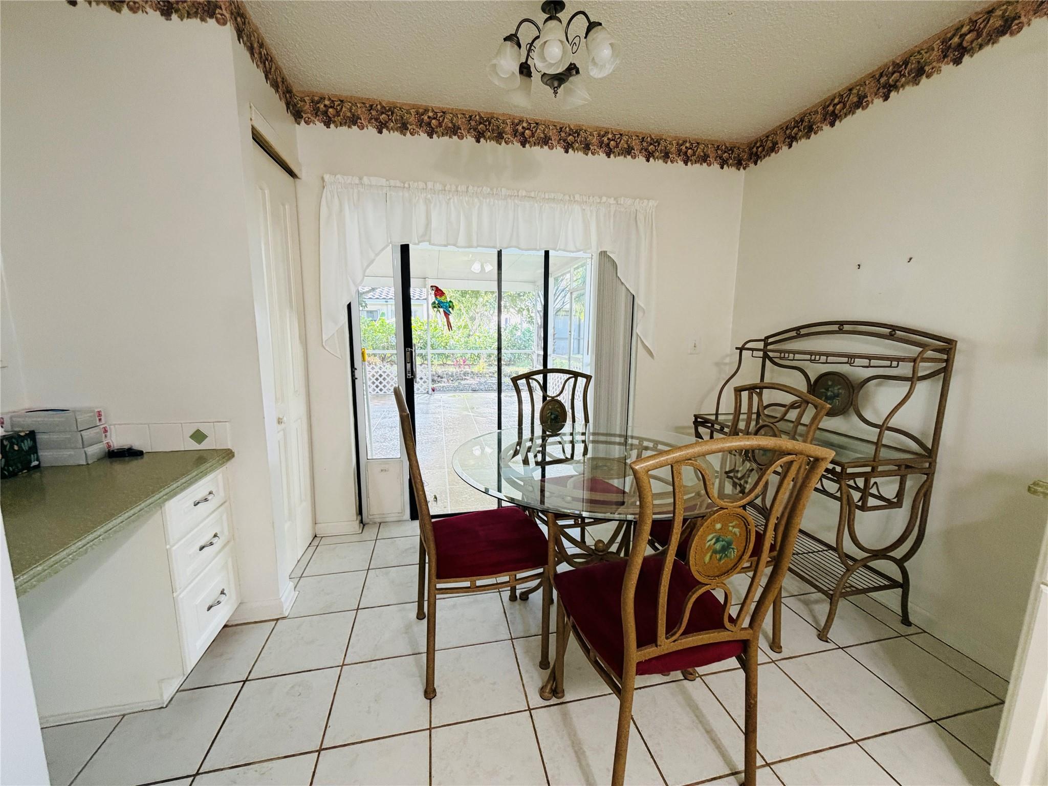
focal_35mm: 14
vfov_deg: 85.7
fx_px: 424
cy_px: 393
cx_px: 524
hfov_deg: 102.1
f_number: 2.2
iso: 320
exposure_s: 1/60
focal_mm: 2.22
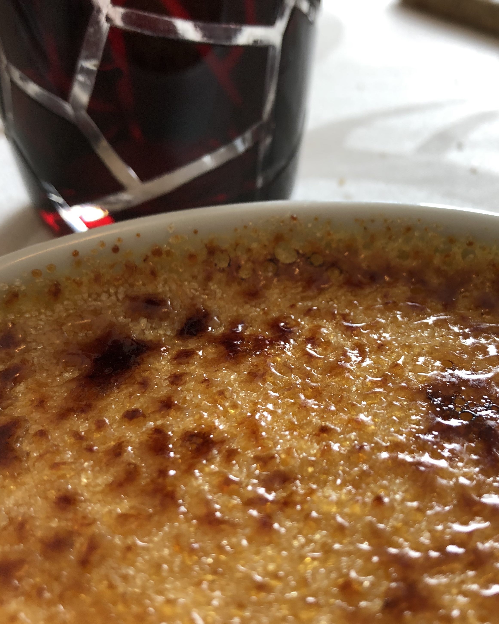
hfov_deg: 39.0
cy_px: 319
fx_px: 702
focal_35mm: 38
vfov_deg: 47.9
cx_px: 299
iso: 32
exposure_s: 1/33
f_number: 1.8
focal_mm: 3.99
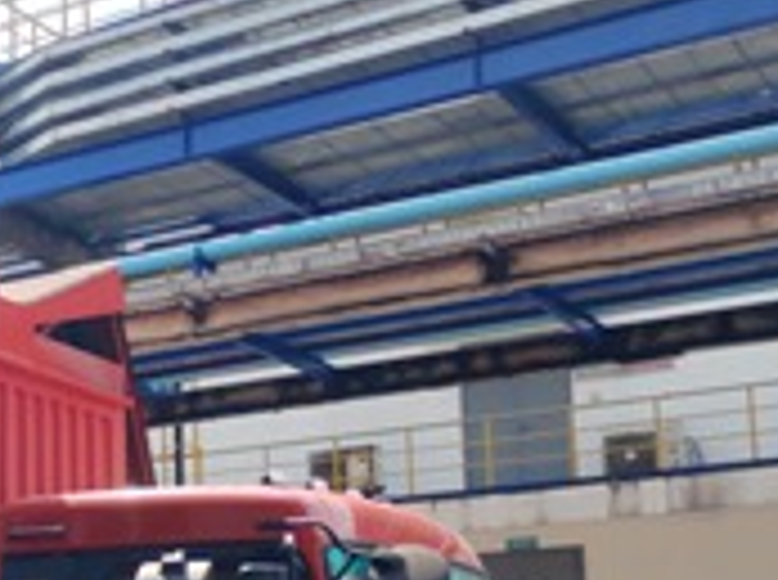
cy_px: 571
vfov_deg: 17.9
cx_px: -369
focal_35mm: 80
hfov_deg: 21.0
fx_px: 1794
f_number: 1.9
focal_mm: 5.52
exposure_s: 1/1161
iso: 100
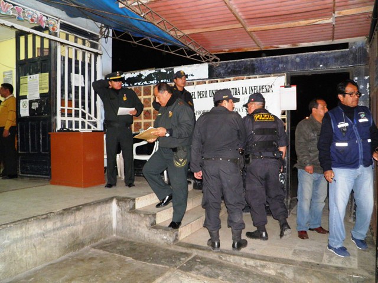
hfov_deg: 63.4
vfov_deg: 49.7
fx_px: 306
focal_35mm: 28
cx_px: 189
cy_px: 142
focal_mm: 4.9
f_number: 2.8
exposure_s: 1/30
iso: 200
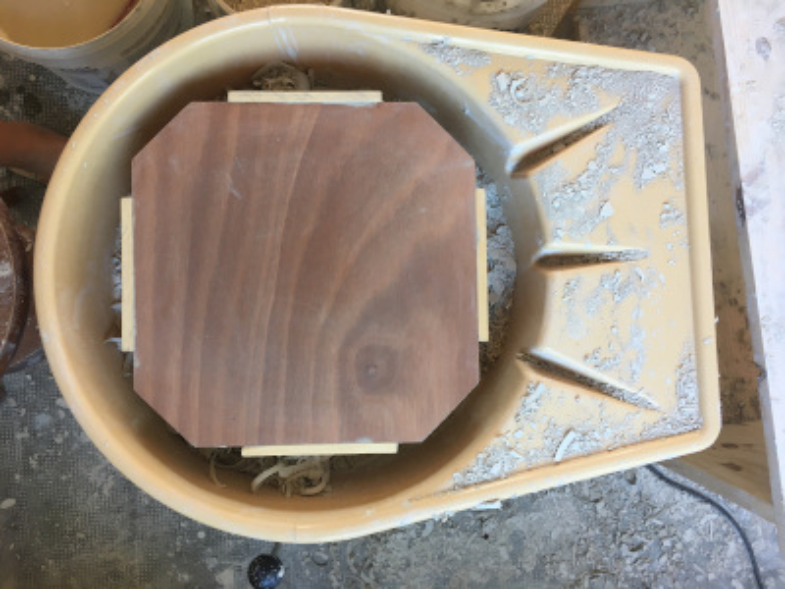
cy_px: 294
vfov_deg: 48.2
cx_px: 392
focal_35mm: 29
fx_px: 658
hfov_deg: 61.7
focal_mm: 4.15
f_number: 2.2
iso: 64
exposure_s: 1/33
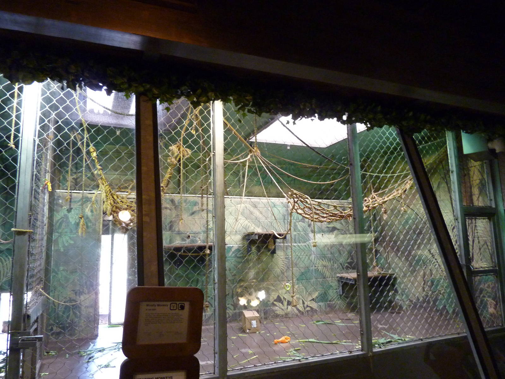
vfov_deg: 54.9
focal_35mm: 25
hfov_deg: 69.4
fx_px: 365
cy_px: 190
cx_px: 252
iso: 400
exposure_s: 1/20
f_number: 3.3
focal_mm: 4.1
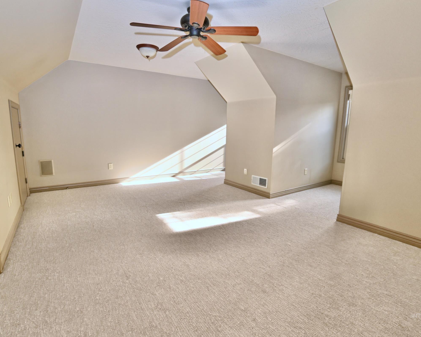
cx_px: 206
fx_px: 212
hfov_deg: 89.6
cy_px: 168
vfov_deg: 77.0
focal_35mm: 17
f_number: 7.1
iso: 400
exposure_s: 1/125
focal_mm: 10
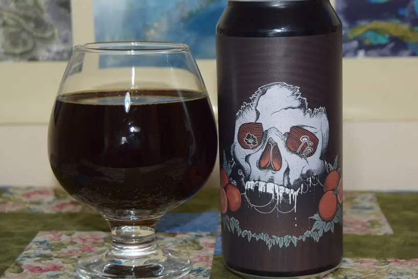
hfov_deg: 24.0
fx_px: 983
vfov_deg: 16.1
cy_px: 135
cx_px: 209
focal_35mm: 85
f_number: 5.3
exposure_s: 1/60
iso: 500
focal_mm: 45
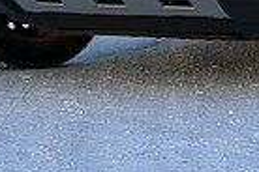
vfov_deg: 4.3
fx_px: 2280
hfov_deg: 6.5
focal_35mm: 317
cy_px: -170
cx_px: 250
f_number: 2.8
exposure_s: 1/131
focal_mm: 9
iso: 20
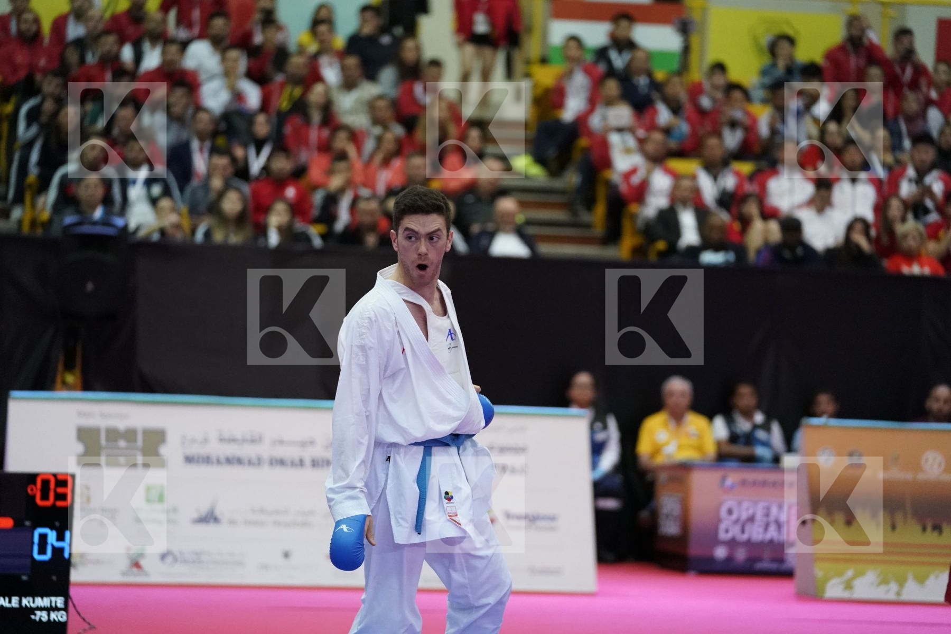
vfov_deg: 10.0
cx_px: 476
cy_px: 317
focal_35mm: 137
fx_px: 3619
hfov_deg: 15.0
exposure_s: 1/1000
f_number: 2.8
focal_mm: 137
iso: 6400
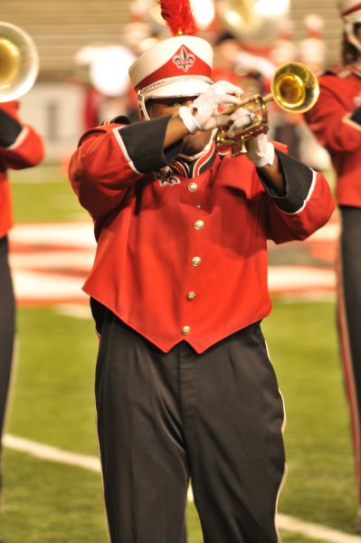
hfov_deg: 5.9
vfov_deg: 8.9
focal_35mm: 232
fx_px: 3503
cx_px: 180
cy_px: 272
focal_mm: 155
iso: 450
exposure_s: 1/60
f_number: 2.8
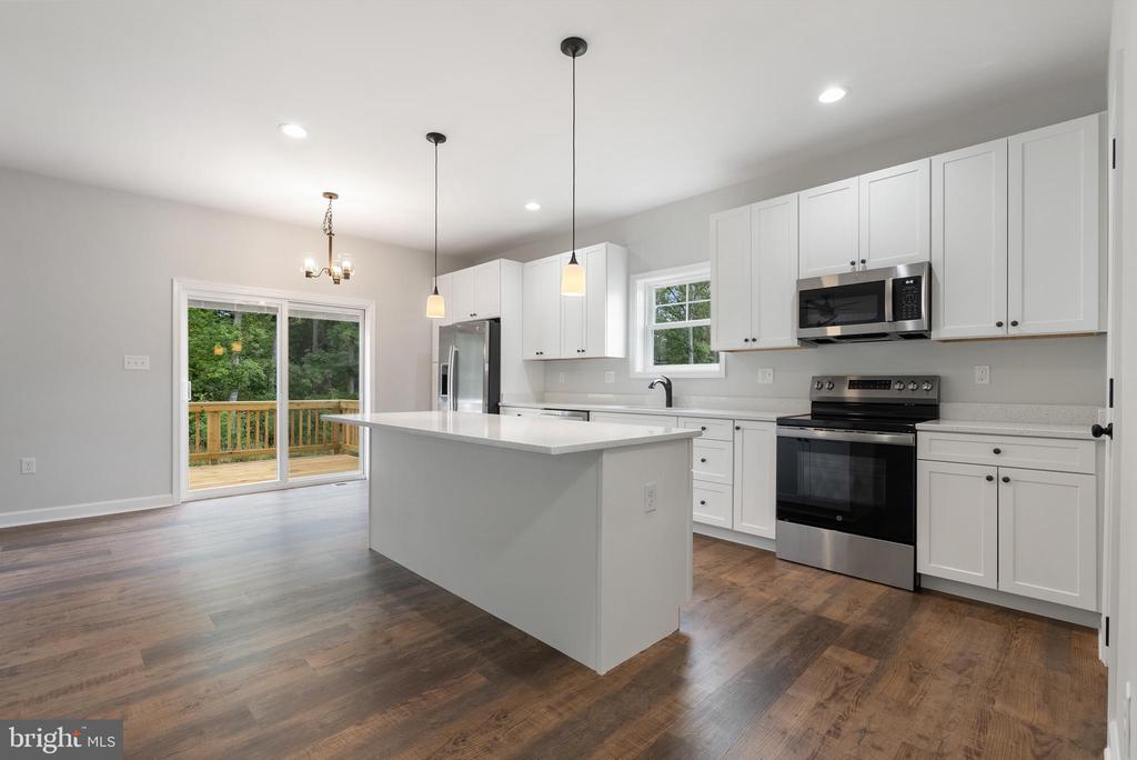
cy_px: 380
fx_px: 506
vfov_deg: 73.8
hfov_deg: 96.7
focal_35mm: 16
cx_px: 568
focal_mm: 16
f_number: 10
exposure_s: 1/6
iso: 640
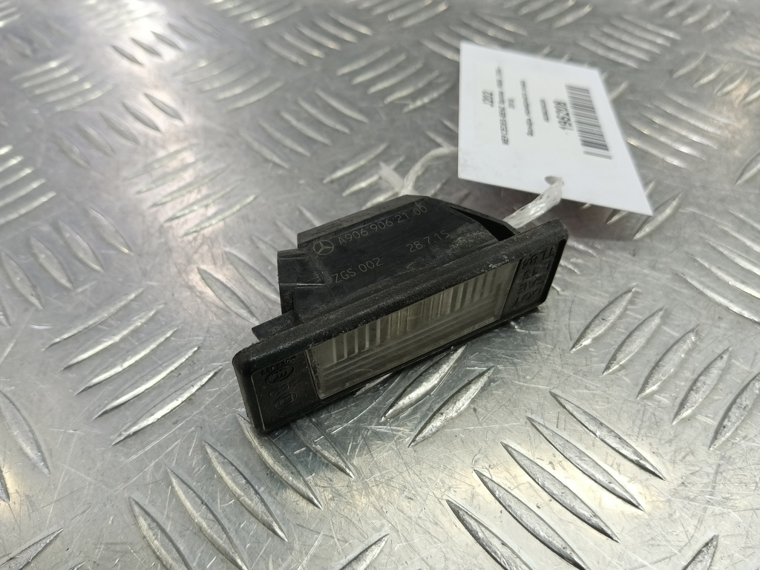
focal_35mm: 23
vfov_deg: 58.9
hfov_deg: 73.9
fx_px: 505
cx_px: 380
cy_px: 285
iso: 137
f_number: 1.6
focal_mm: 4.11
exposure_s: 1/50
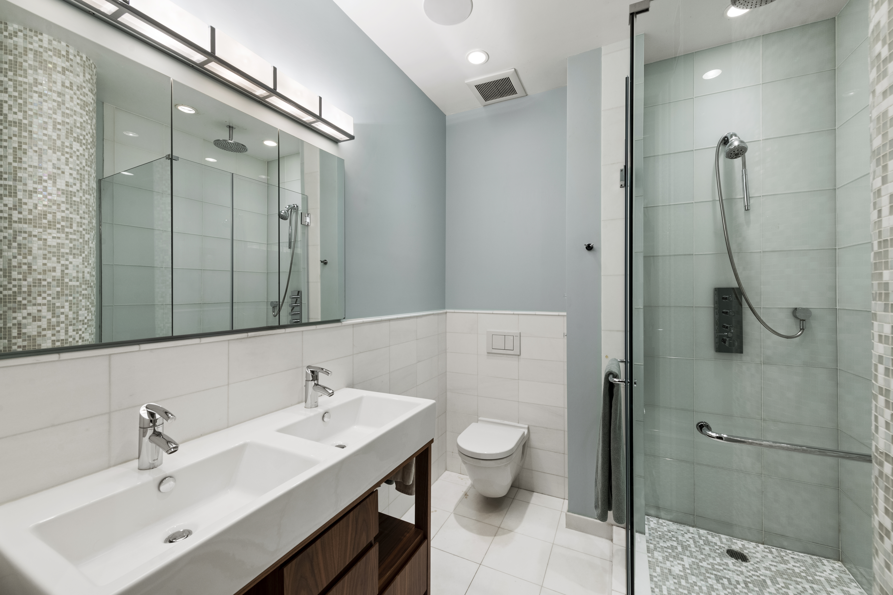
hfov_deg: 104.3
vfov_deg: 81.2
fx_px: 347
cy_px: 298
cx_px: 446
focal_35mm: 14
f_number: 9
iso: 320
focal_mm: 14
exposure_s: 1/8
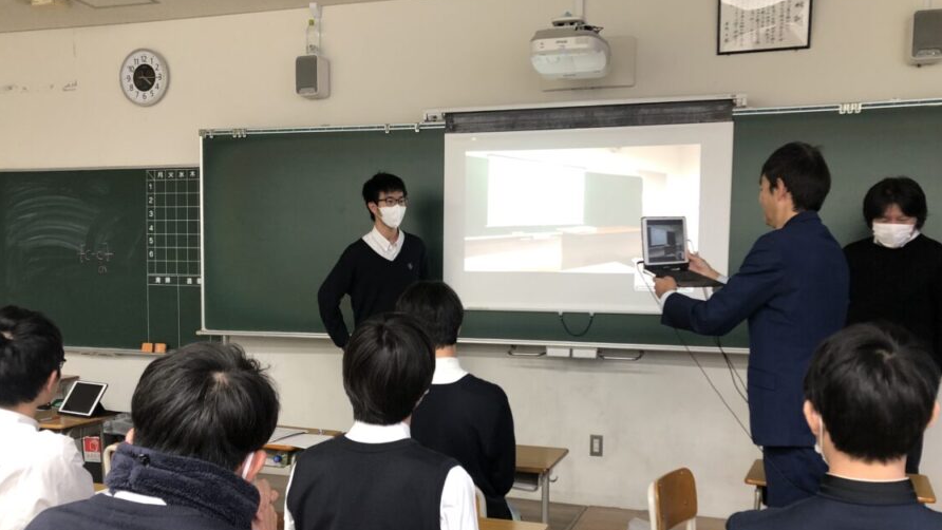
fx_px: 874
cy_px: 360
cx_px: 470
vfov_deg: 33.4
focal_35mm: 35
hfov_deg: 56.6
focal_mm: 3.99
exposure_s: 1/15
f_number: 1.8
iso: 50
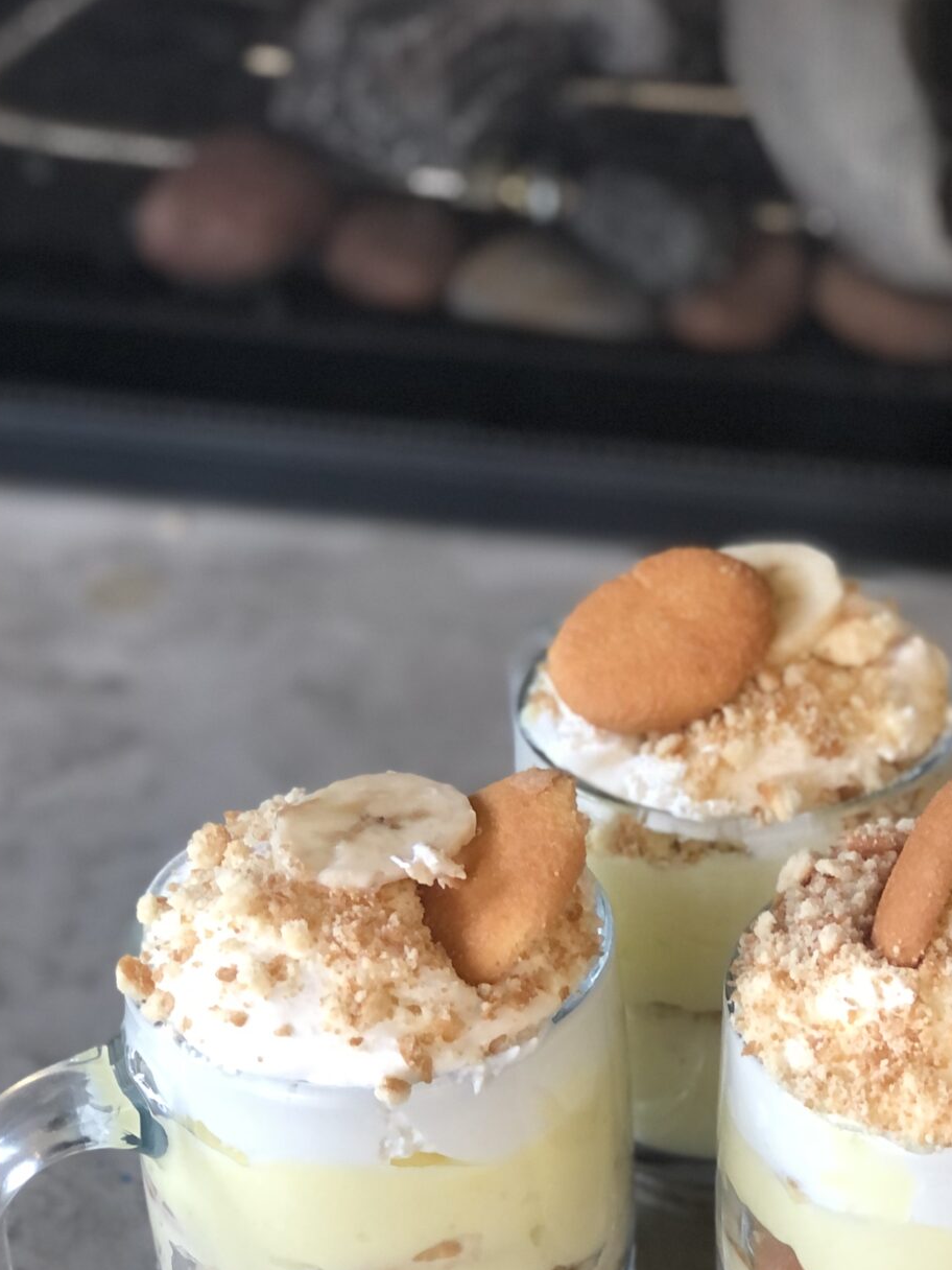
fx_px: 3520
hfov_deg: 15.3
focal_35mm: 96
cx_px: 737
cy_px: 914
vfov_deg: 20.3
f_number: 2.8
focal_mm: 6.6
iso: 160
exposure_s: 1/30
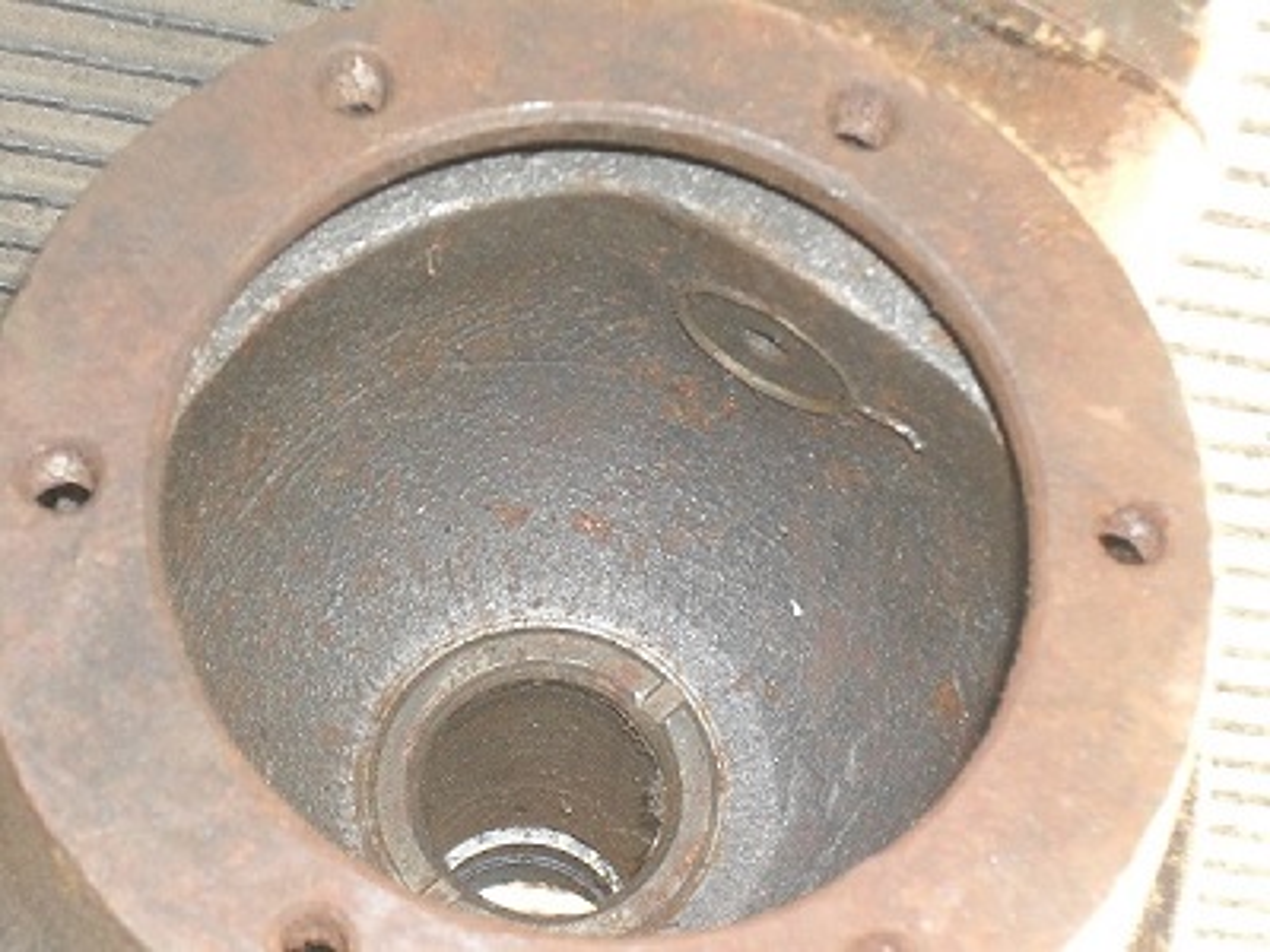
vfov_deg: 14.4
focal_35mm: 103
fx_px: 3779
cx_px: 635
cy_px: 476
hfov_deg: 19.1
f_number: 4.8
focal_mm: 17.1
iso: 200
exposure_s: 1/60
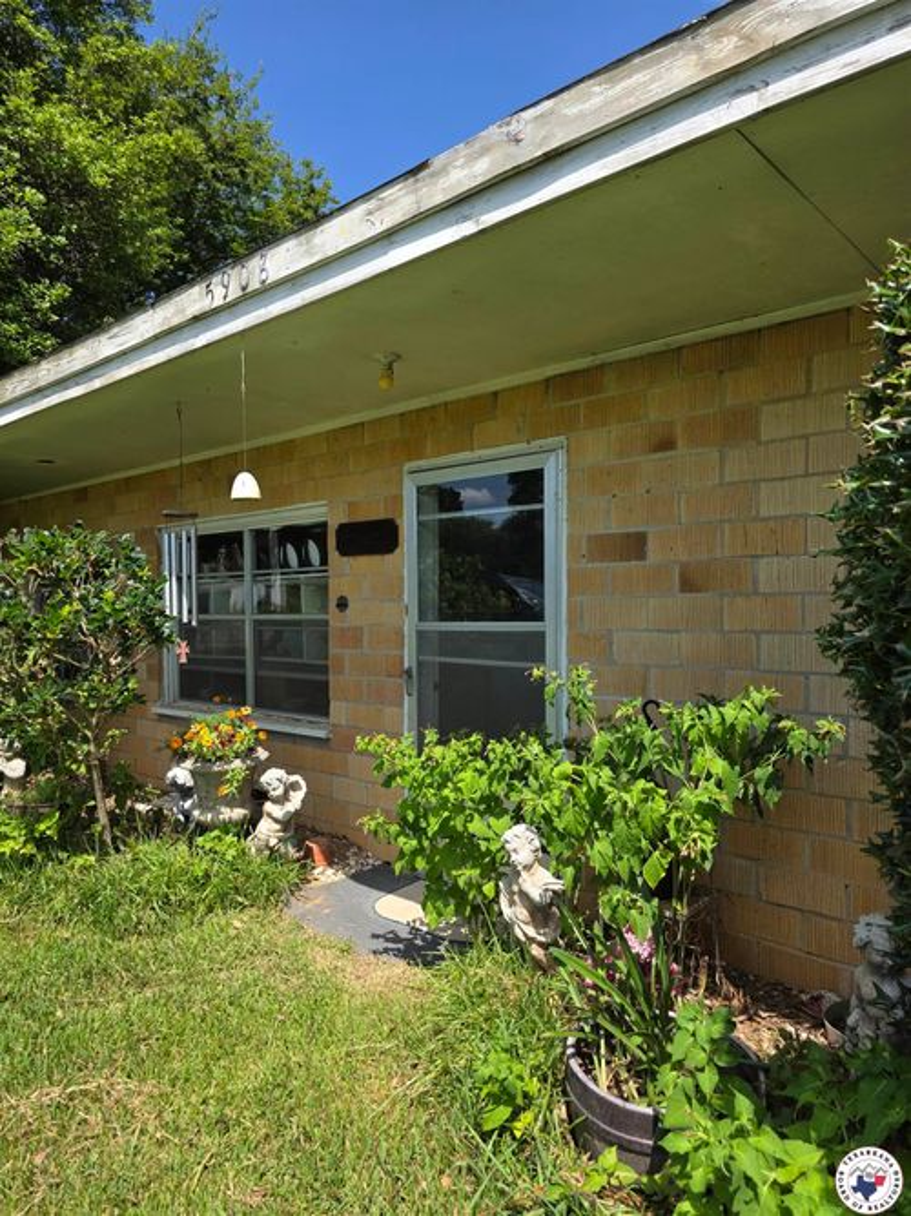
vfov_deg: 73.9
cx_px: 456
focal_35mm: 23
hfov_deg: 58.9
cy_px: 608
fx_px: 807
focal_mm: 6.3
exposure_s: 1/3569
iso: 80
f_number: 1.7
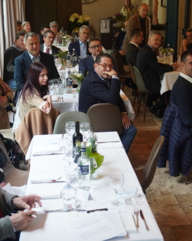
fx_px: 446
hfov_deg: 24.2
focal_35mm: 63
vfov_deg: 30.2
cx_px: 120
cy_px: 120
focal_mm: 29
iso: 1250
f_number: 4.5
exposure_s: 1/80
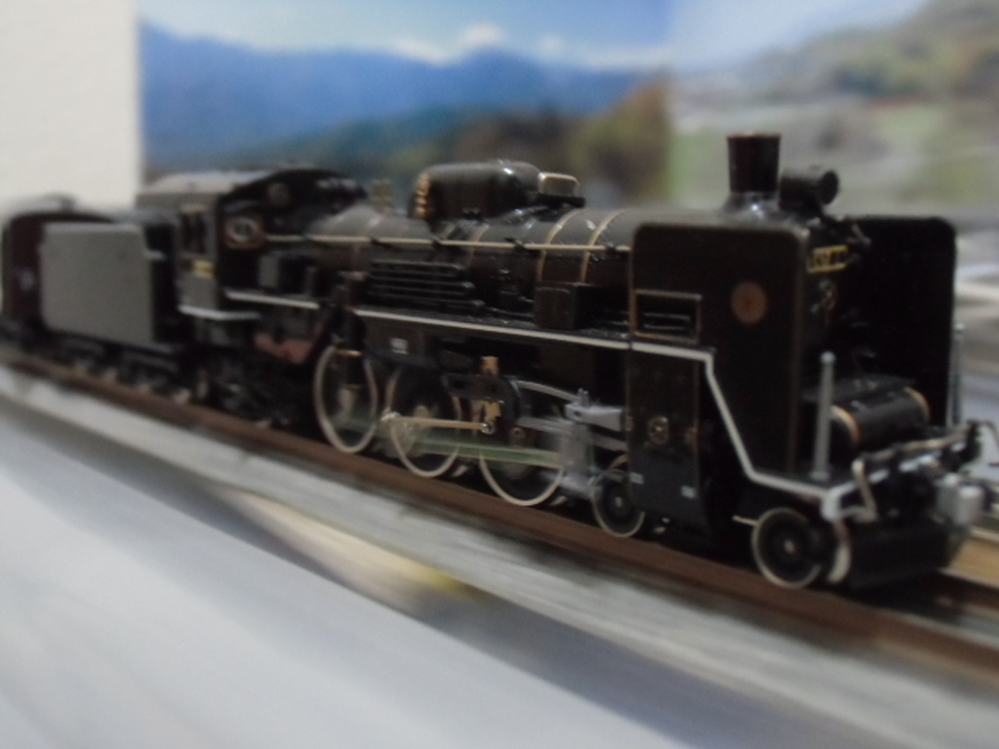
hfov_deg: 49.0
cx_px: 500
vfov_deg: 37.7
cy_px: 374
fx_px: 1097
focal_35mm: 38
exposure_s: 1/15
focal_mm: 6.67
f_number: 3.9
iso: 800
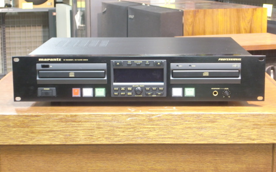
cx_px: 138
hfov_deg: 24.4
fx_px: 639
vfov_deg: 15.4
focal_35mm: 85
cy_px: 81
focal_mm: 13.9
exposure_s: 1/2
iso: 200
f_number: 4.6
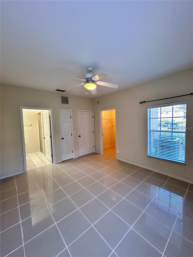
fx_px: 104
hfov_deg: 85.7
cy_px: 128
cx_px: 96
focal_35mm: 14
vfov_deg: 102.1
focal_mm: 2.22
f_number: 2.2
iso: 250
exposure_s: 1/60
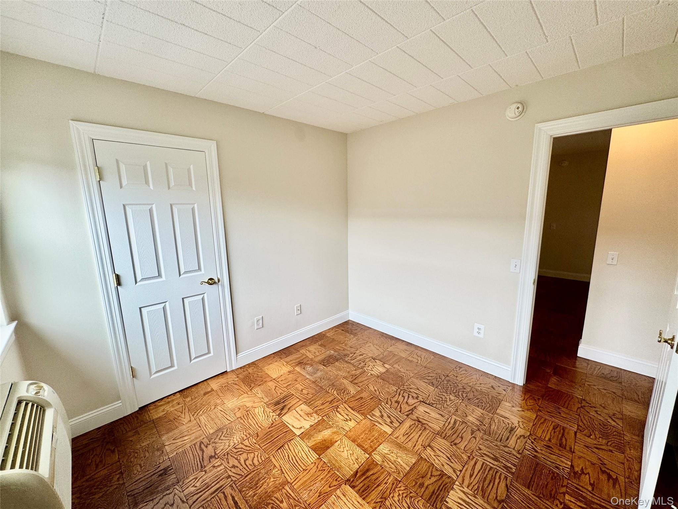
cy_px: 254
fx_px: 274
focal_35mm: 14
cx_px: 339
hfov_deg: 102.1
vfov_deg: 85.7
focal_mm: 2.22
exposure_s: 1/120
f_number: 2.2
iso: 64
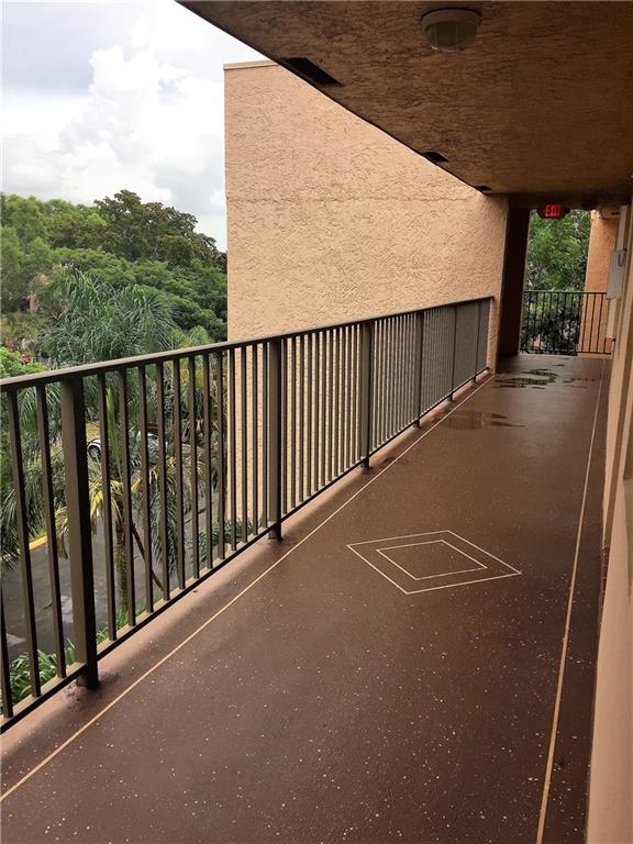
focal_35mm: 29
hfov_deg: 48.2
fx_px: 707
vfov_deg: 61.7
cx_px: 316
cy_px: 422
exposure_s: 1/746
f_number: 2.2
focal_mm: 4.15
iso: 32
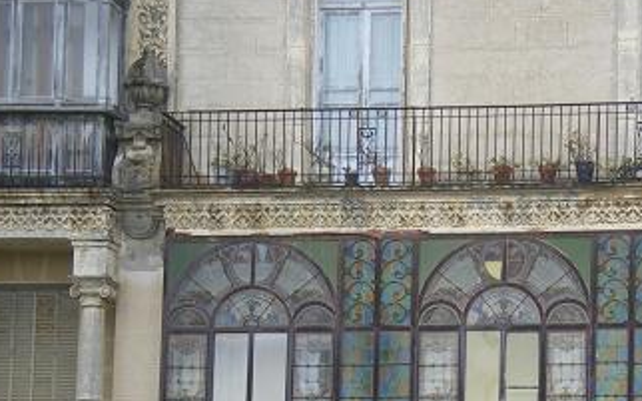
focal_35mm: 198
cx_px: 498
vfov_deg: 6.6
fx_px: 3463
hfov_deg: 10.6
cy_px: 337
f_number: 5.9
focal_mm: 18.9
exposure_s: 1/100
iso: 80
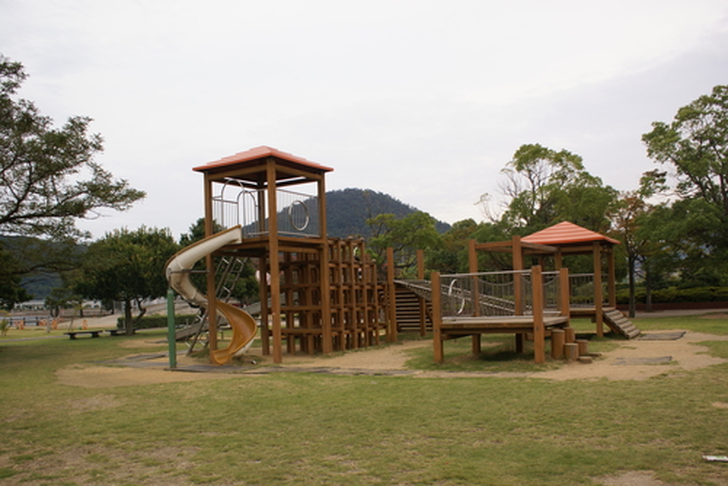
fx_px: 607
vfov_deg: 43.7
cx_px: 364
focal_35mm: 30
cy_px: 243
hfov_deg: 61.9
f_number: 4
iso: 160
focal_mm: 20
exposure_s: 1/125
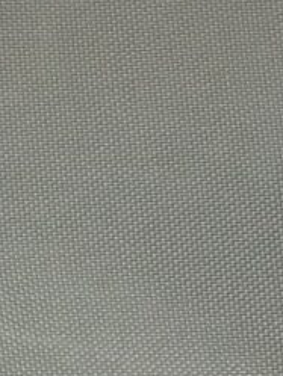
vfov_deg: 13.0
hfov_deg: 9.3
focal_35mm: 150
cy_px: 363
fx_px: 1634
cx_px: -274
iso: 32
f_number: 1.8
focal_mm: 3.99
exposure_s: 1/120
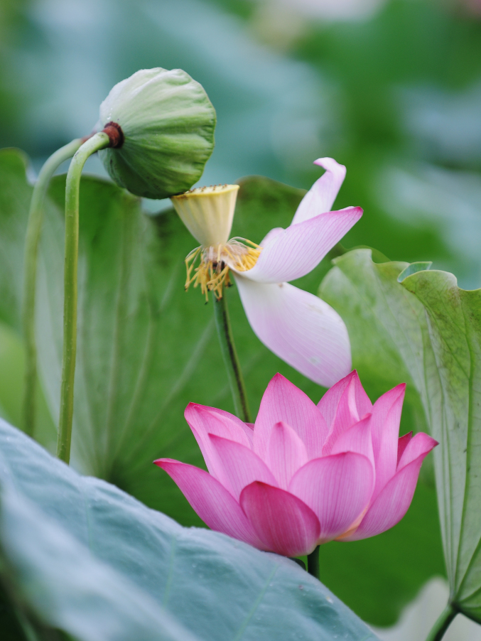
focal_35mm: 327
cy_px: 357
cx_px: 241
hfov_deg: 4.5
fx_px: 6055
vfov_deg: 6.1
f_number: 3.2
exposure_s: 1/80
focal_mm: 200
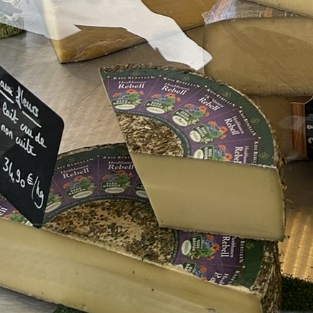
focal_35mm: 108
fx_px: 1105
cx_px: 317
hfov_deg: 15.8
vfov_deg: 14.3
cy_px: -248
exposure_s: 1/1972
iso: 50
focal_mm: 5.7
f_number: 1.5
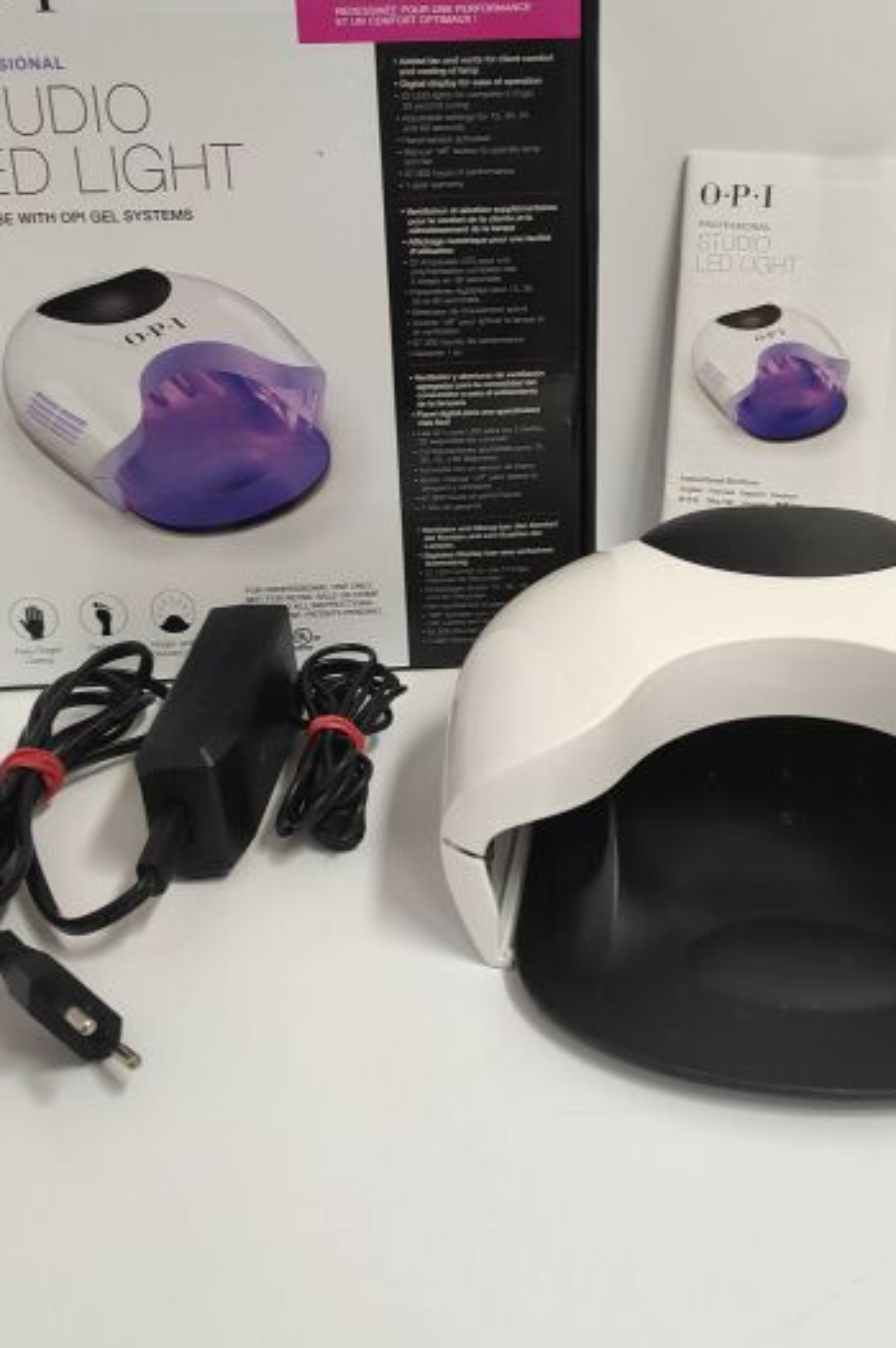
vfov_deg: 50.5
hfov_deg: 35.0
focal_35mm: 38
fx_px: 1420
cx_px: 504
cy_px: 551
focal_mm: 5.43
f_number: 1.89
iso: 382
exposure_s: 1/33
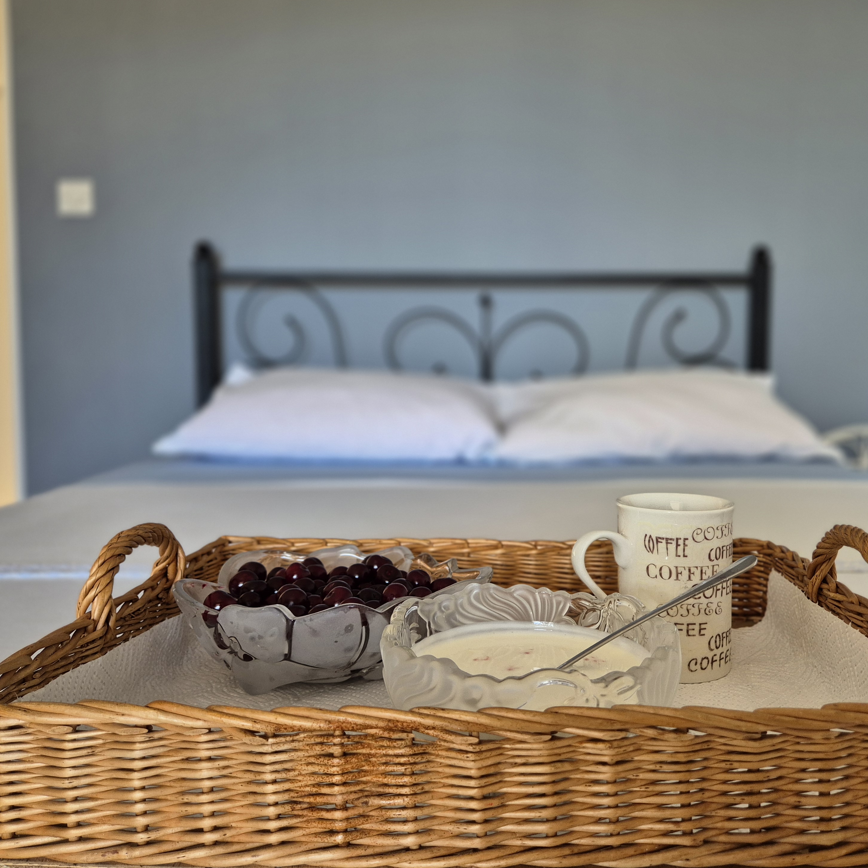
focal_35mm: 28
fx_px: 794
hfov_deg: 57.1
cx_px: 493
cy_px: 421
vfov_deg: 57.3
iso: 125
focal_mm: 5.4
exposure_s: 1/100
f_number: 1.8
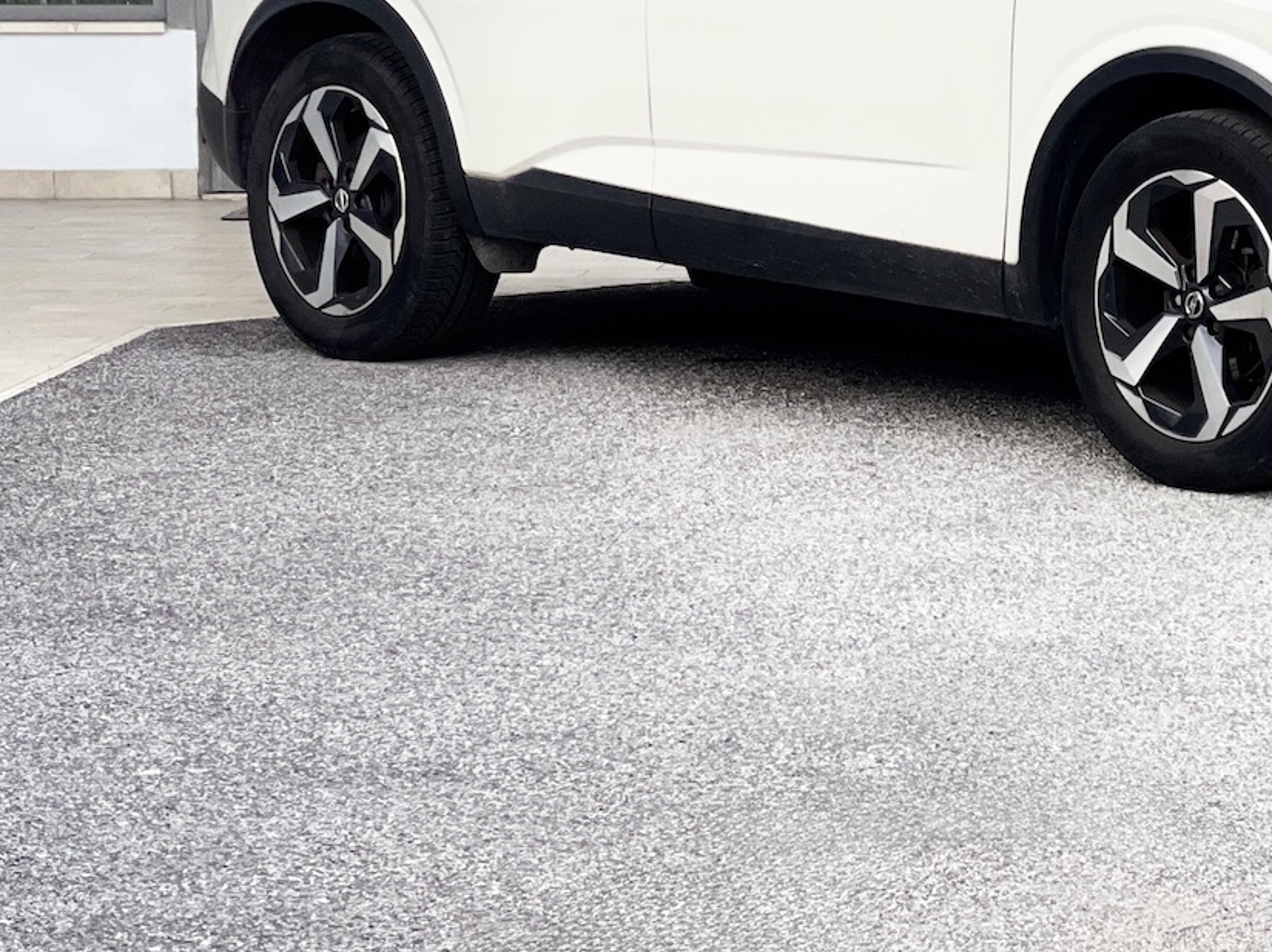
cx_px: 1097
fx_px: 4444
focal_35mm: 121
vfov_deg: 12.2
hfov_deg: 16.1
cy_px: 104
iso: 64
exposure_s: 1/121
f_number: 2.2
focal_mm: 7.5
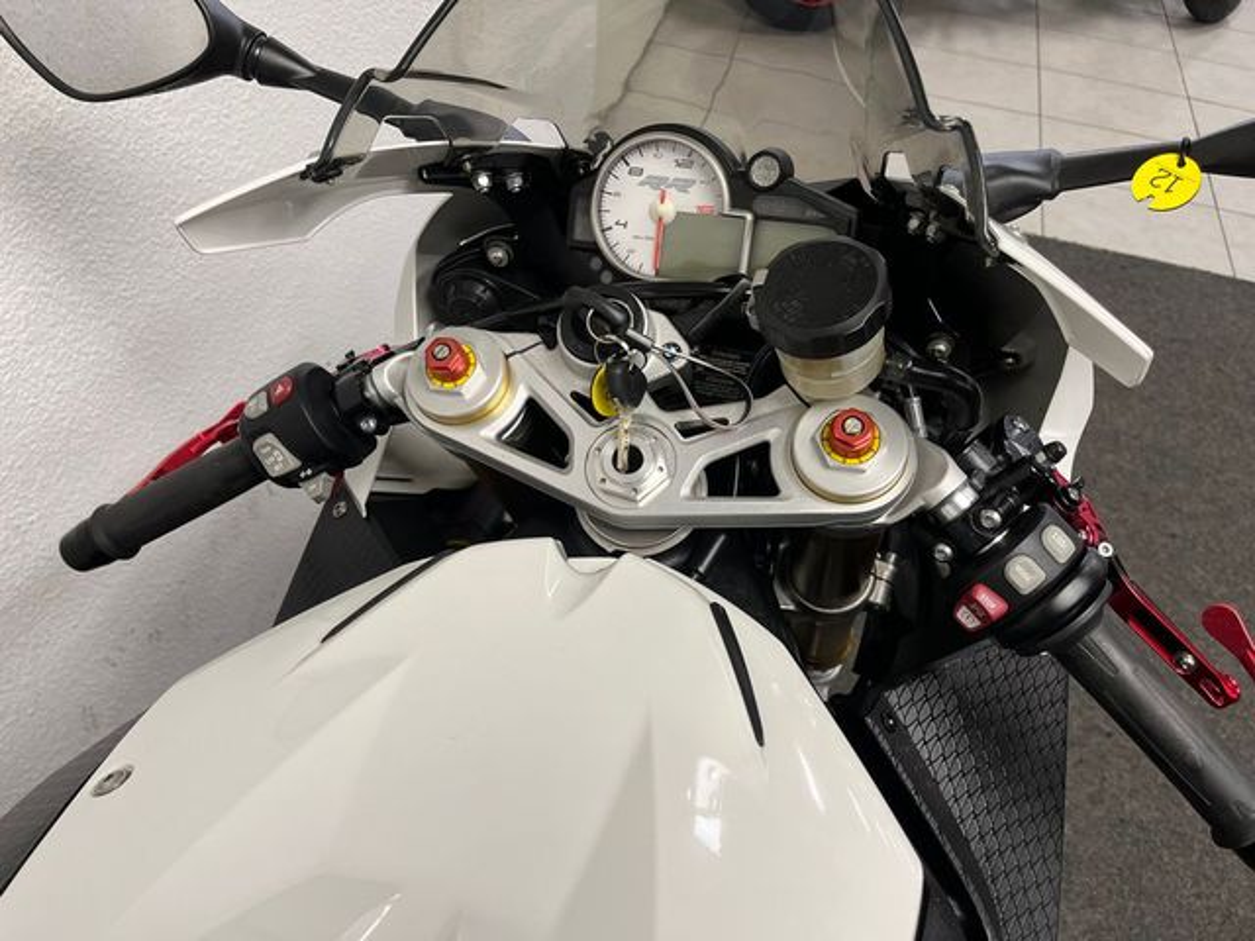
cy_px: 470
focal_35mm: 26
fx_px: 943
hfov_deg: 67.3
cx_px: 628
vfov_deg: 53.1
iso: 125
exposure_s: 1/100
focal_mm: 5.1
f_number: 1.6
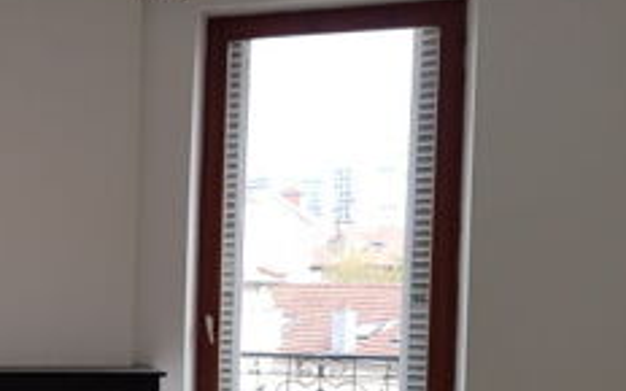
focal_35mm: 57
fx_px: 972
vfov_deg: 22.0
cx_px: -3
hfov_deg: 32.7
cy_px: 380
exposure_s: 1/50
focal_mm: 4.2
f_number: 1.7
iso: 50
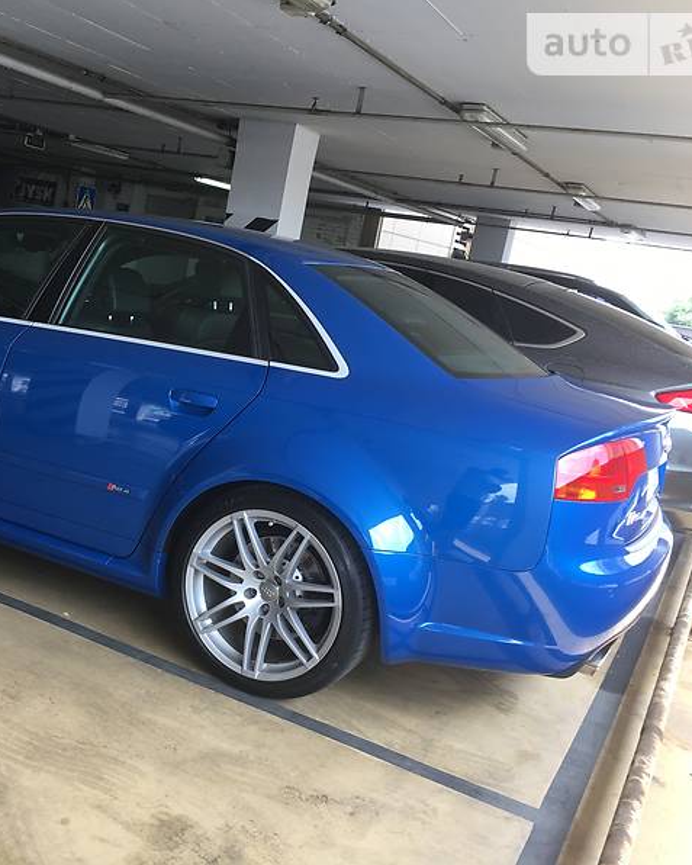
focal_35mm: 38
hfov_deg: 38.2
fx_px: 973
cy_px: 431
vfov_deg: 47.9
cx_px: 177
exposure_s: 1/100
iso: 25
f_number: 2.2
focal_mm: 4.2
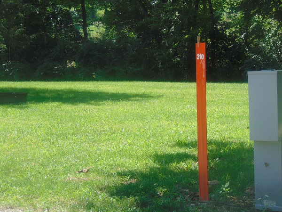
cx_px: 141
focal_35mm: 108
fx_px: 880
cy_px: 106
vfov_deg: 13.7
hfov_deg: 18.2
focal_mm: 19.4
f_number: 3.9
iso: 80
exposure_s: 1/320
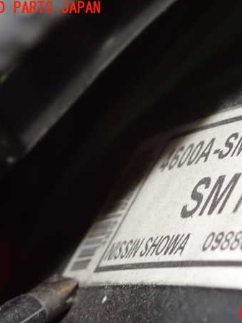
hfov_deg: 11.0
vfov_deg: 14.7
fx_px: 1249
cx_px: 186
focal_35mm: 134
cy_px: 162
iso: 1600
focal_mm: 18
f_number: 4.9
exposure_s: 1/25
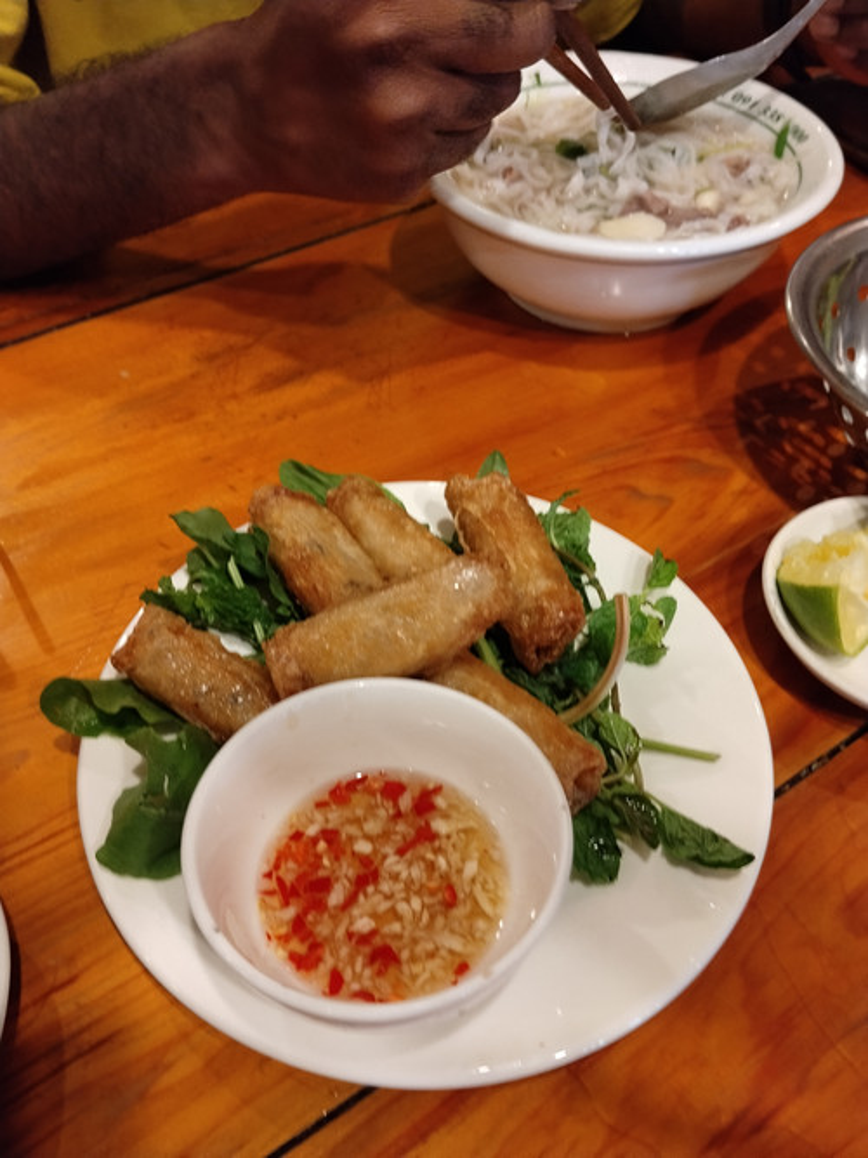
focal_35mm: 29
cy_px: 579
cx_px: 434
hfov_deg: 48.2
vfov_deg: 61.7
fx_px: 970
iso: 320
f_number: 1.8
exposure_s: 1/25
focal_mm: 4.22
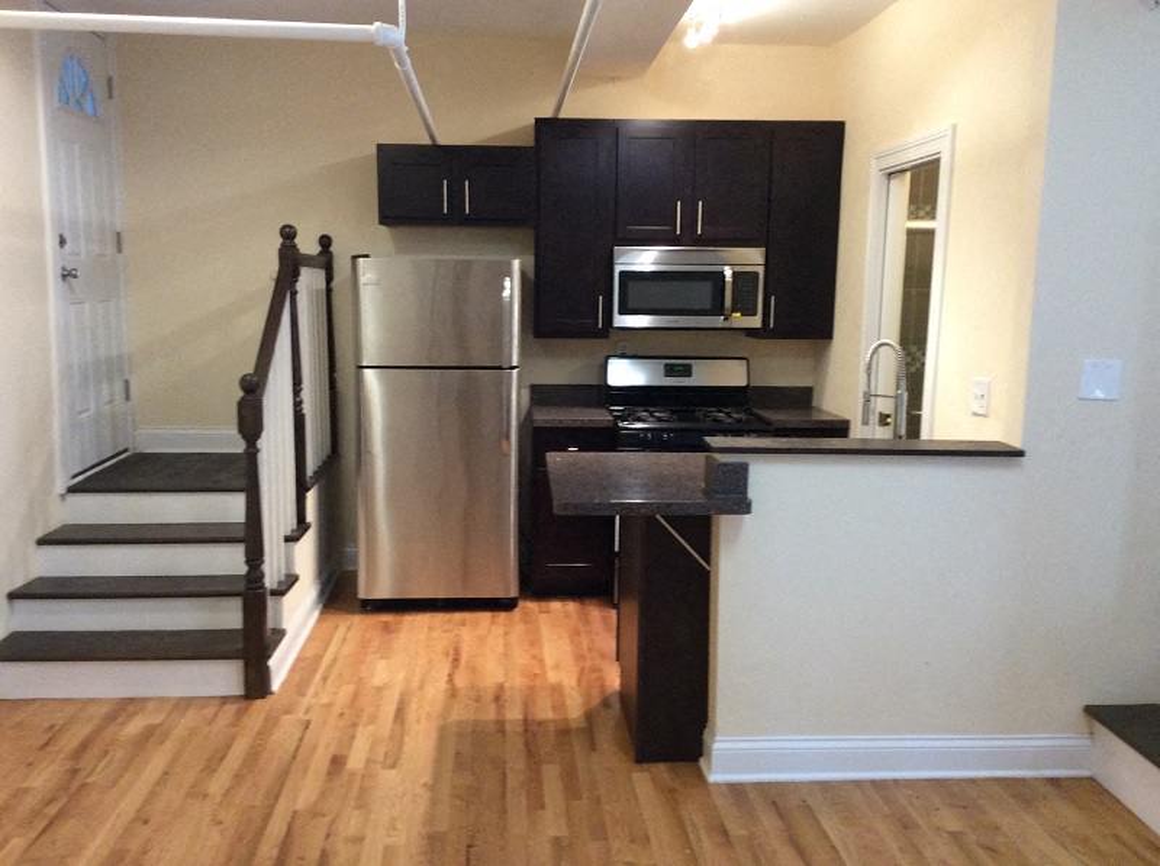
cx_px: 580
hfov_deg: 56.9
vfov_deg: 44.0
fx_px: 1070
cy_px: 433
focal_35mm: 32
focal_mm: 3.3
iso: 125
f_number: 2.4
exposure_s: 1/24
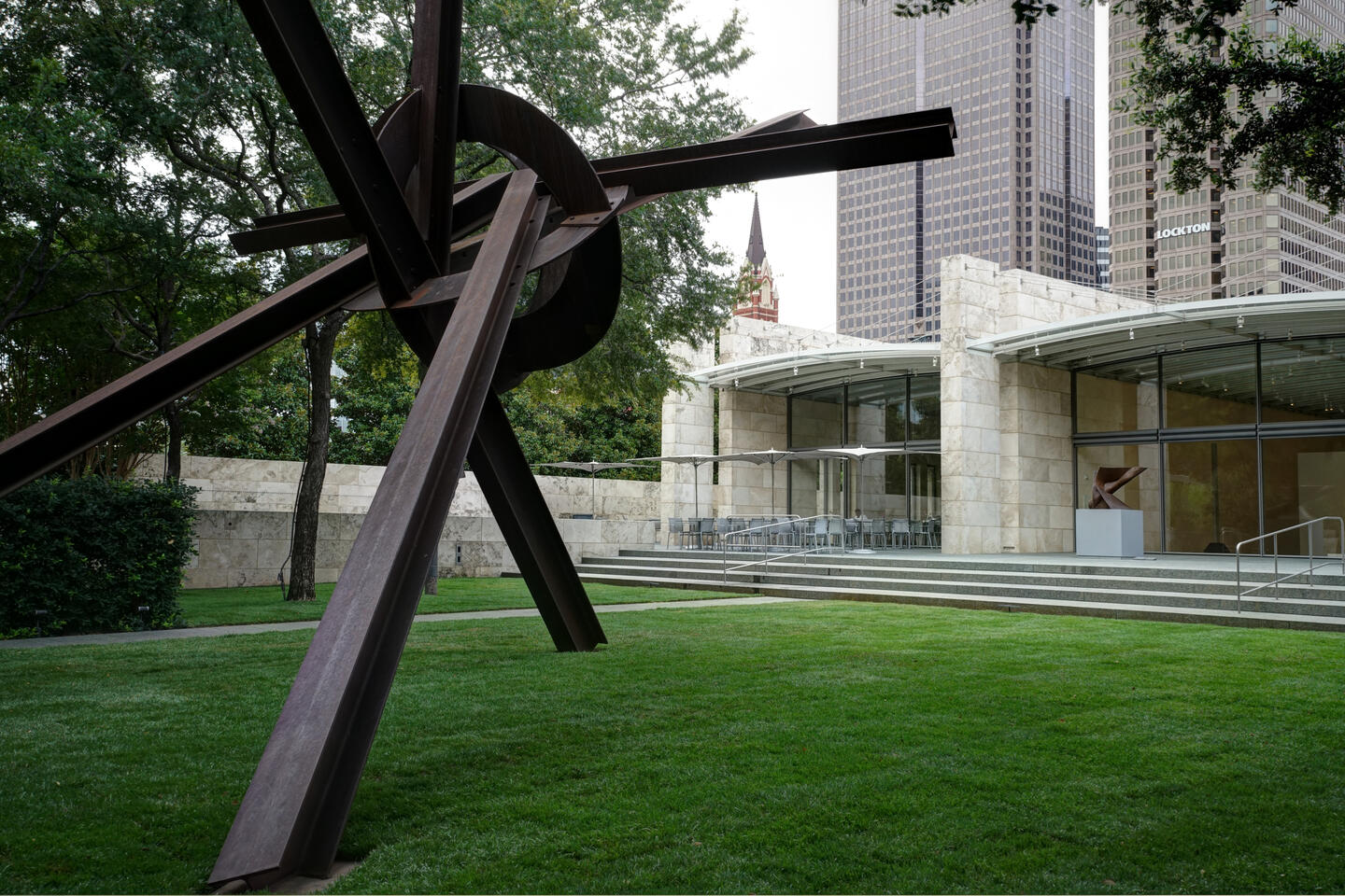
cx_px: 672
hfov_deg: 54.4
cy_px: 448
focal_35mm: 35
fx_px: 1308
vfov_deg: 37.9
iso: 800
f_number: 11
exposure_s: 1/100
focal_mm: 35
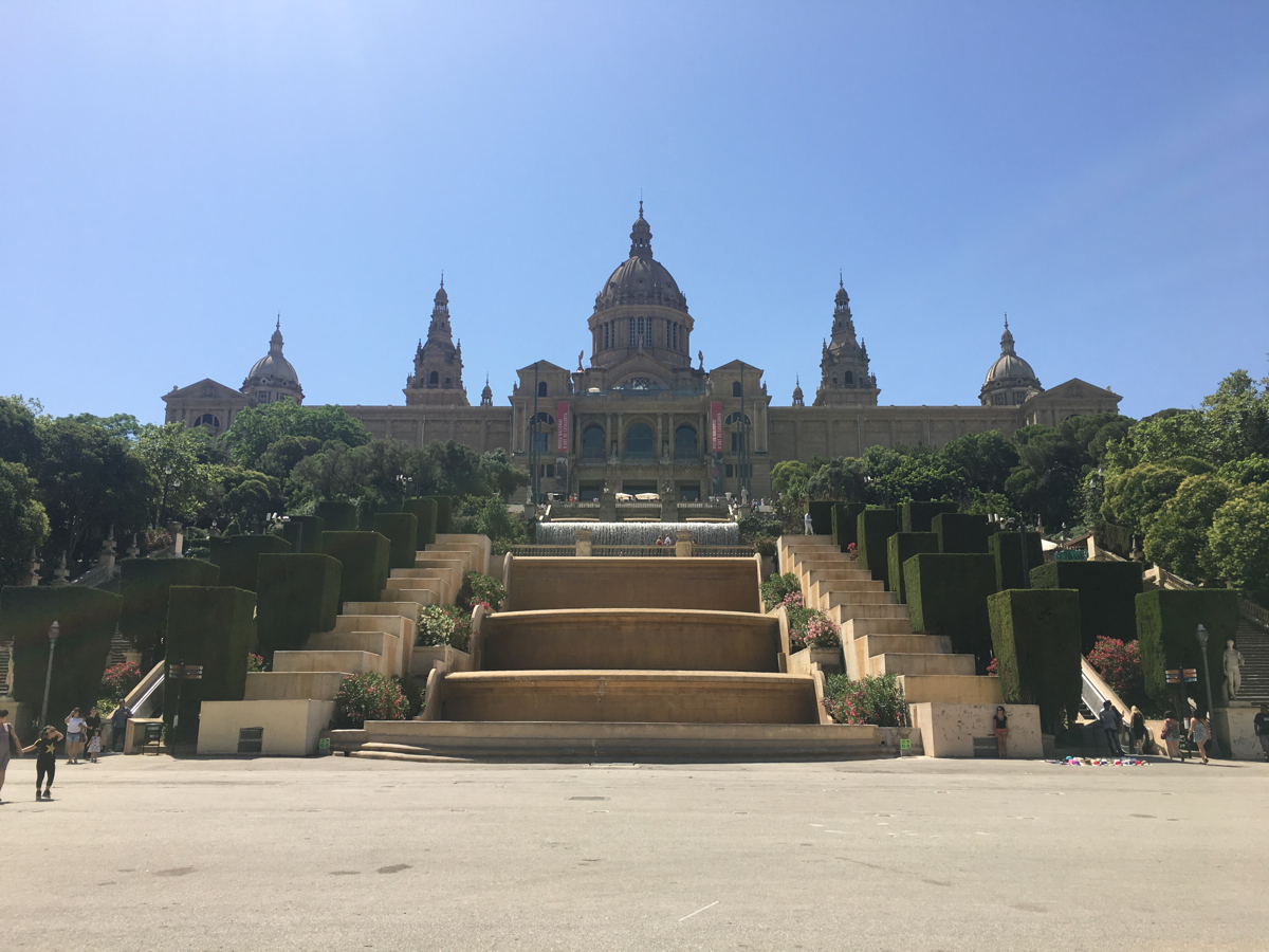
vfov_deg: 48.2
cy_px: 476
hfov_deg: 61.7
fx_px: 1063
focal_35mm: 29
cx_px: 634
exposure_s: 1/1672
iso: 25
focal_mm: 4.15
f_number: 2.2
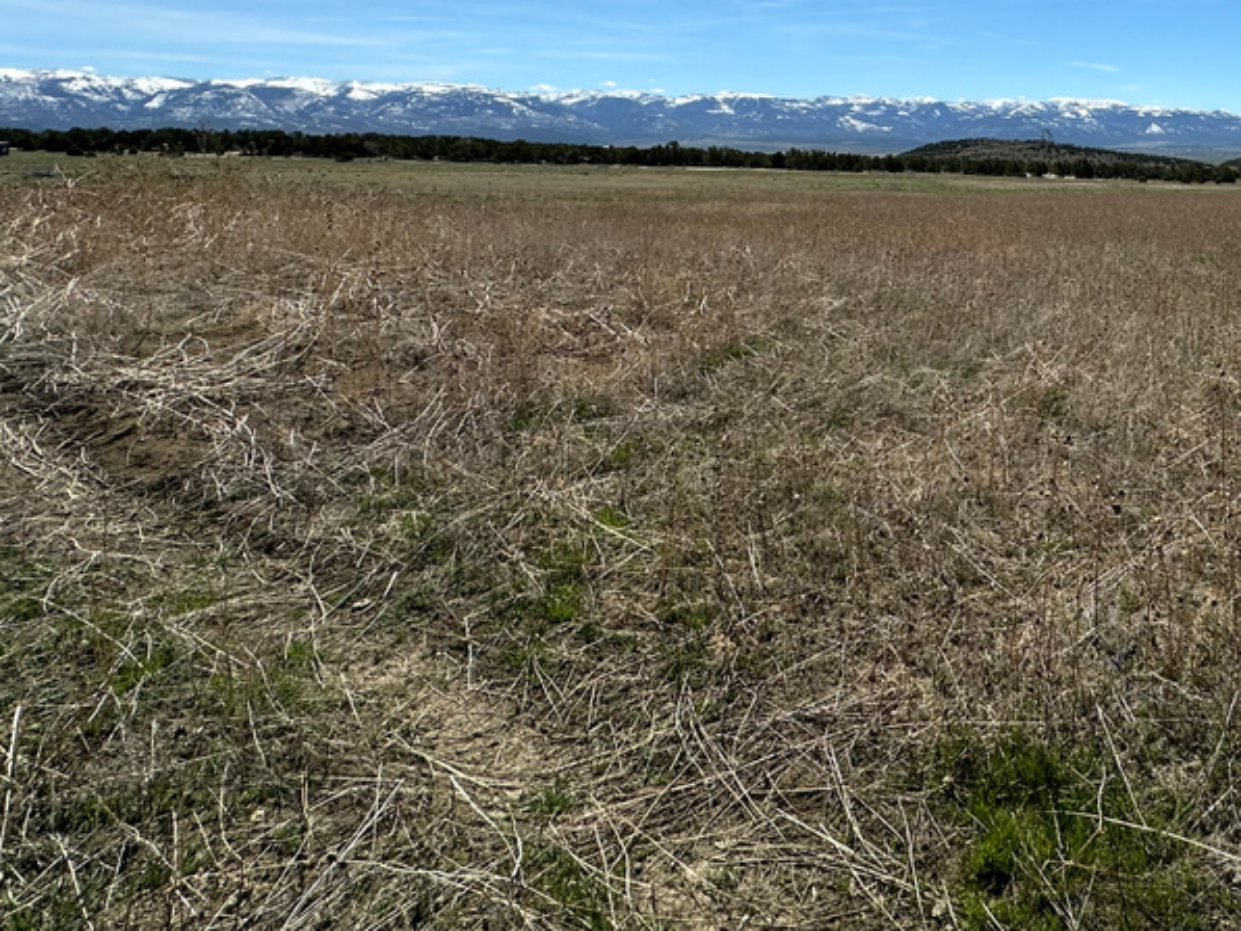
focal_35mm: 24
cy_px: 137
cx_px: 962
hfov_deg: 66.1
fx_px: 861
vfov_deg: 51.8
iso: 40
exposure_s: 1/3401
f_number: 2.2
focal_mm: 2.22
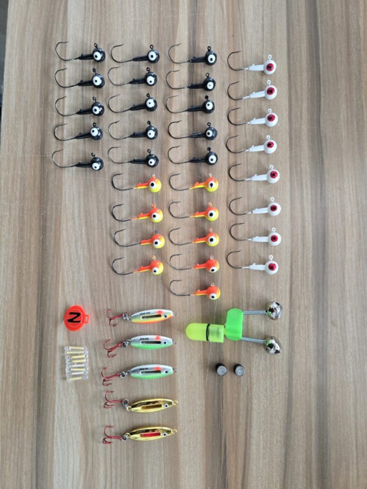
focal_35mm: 23
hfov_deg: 58.9
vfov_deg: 73.9
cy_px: 244
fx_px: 325
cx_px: 184
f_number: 1.7
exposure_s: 1/120
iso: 800
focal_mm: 6.3
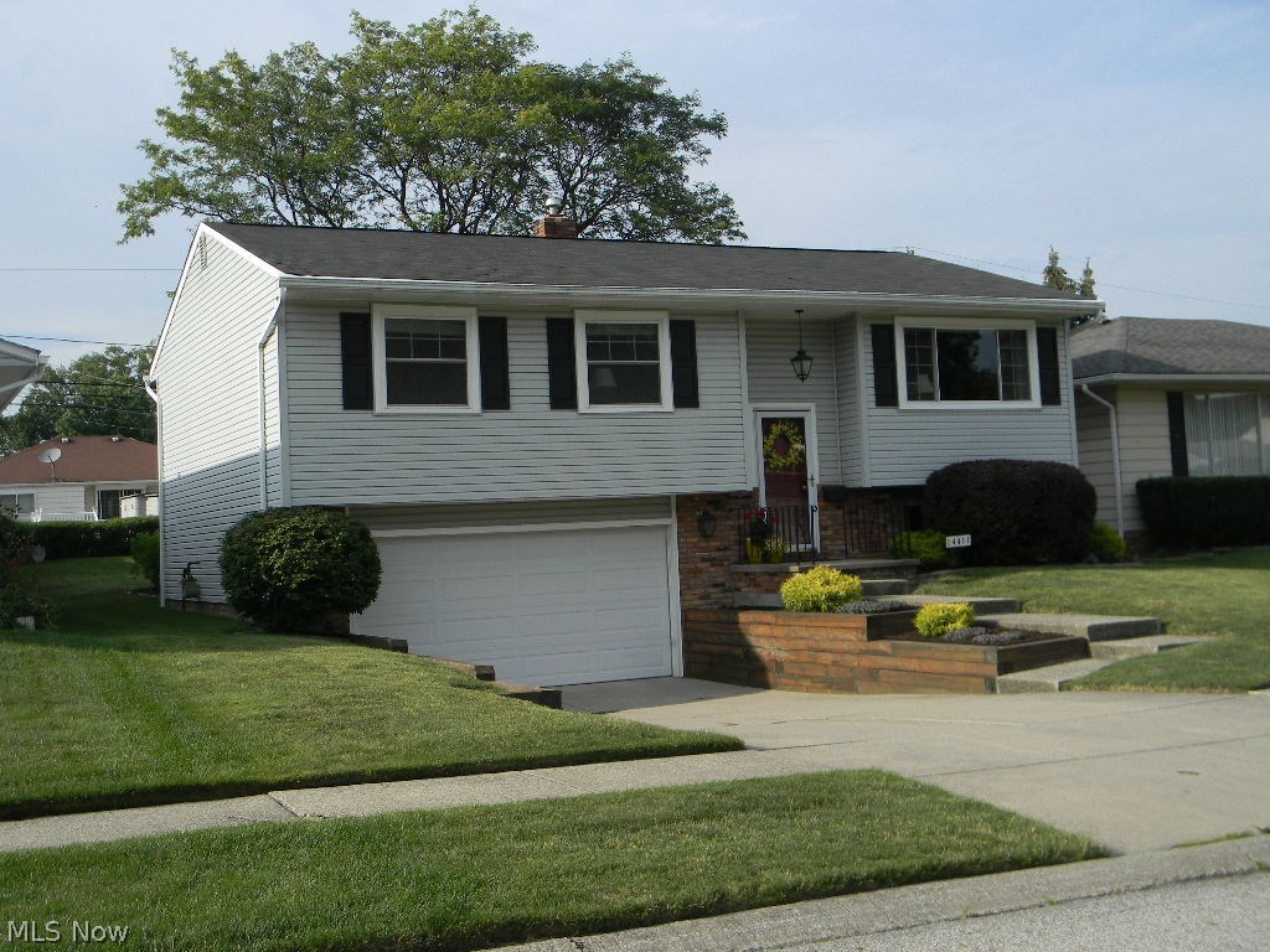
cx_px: 635
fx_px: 1504
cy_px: 476
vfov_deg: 35.1
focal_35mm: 41
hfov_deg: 45.8
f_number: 3.8
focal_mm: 7.3
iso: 80
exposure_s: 1/629
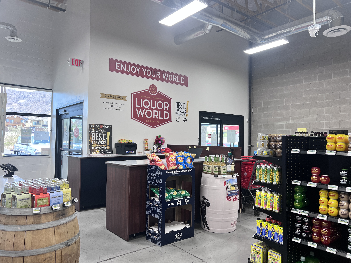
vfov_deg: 53.1
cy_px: 132
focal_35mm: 26
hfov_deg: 67.3
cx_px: 176
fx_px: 264
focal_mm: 5.7
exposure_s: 1/120
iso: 40
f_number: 1.5
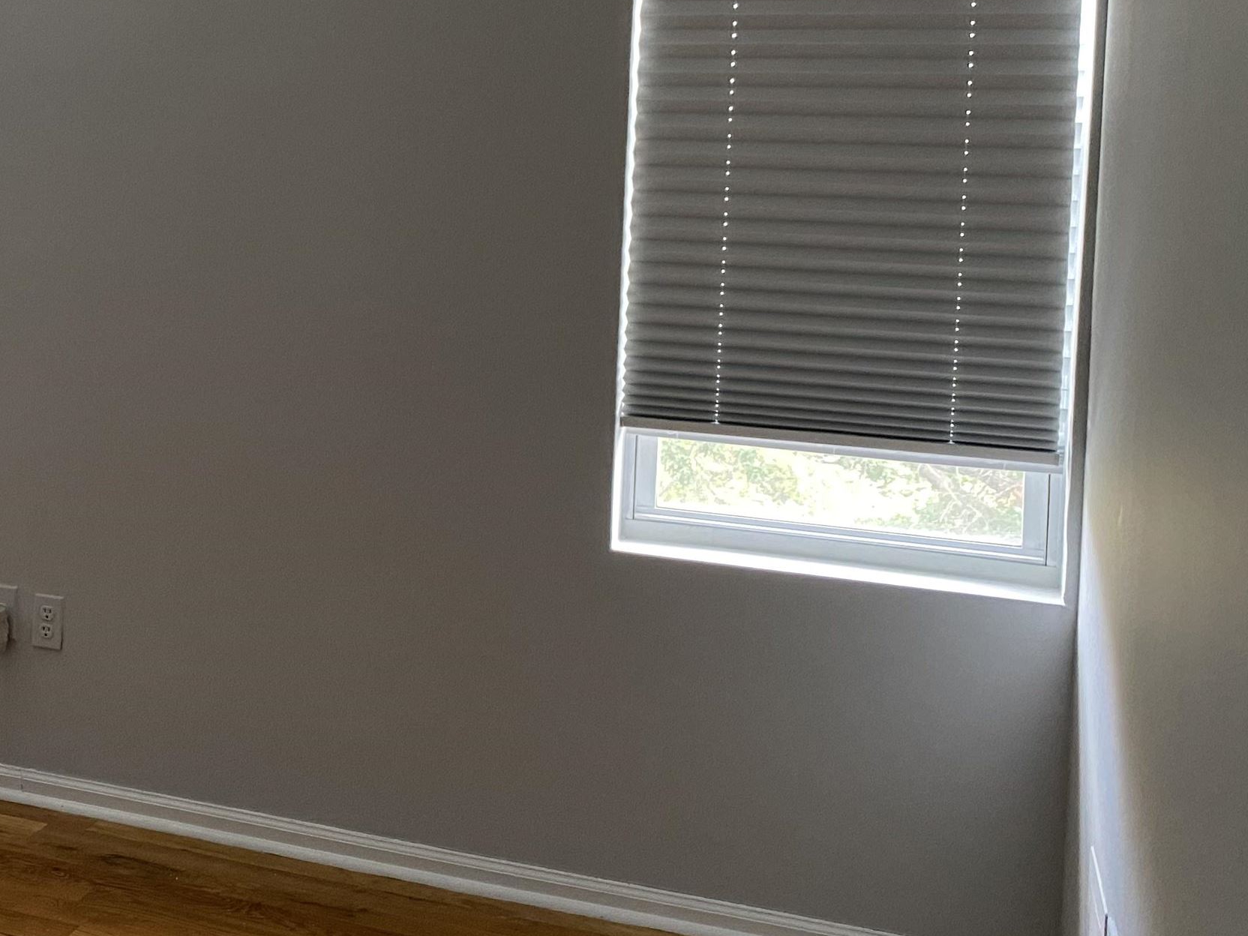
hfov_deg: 37.7
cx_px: 192
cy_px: 242
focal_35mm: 48
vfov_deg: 29.8
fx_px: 1731
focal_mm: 4.25
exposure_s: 1/60
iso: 200
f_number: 1.8
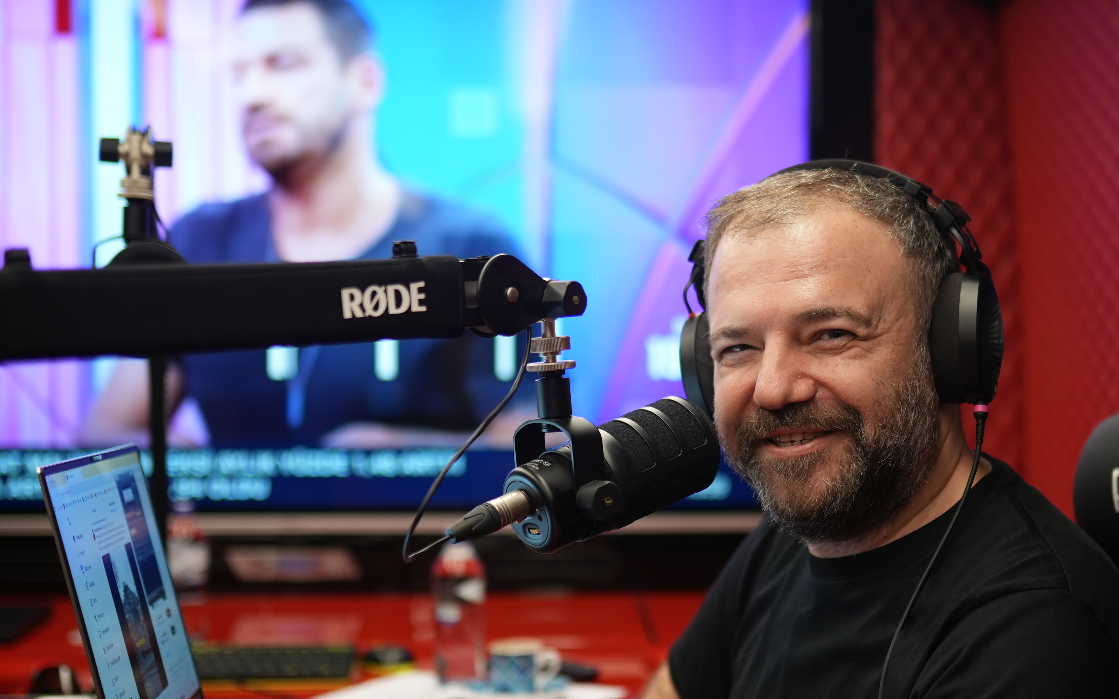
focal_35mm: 64
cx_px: 754
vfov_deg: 20.3
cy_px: 441
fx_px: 1952
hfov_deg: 31.7
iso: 200
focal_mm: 35
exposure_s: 1/125
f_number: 1.6
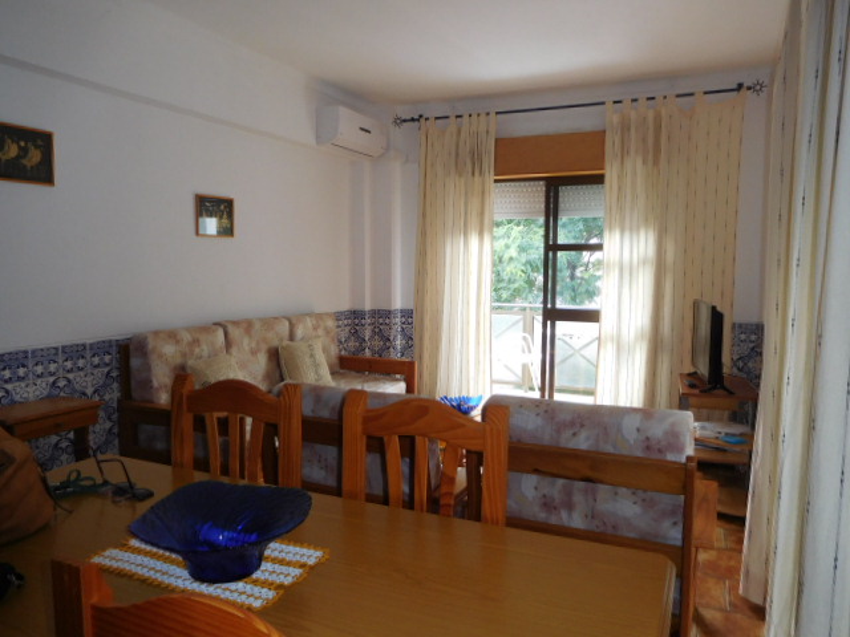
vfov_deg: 54.9
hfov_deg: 69.4
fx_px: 614
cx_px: 425
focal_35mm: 25
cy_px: 318
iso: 125
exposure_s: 1/30
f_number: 3.4
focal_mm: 4.5
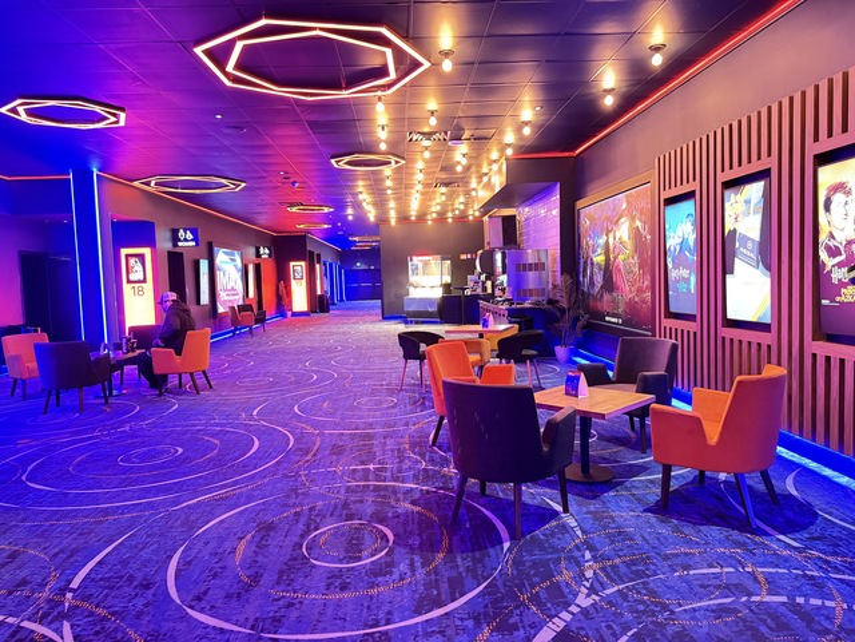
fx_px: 593
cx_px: 428
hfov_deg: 71.6
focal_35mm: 24
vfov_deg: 56.8
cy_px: 321
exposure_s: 1/24
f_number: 1.78
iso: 1600
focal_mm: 6.76
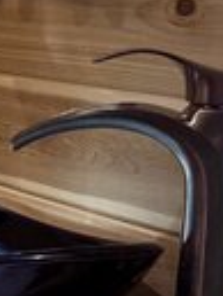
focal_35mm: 119
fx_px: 1020
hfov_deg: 11.2
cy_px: 101
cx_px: -237
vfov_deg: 16.5
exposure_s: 1/145
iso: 200
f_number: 1.78
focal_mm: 6.76
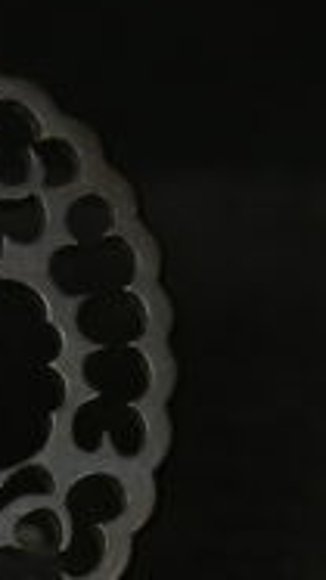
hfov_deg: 4.5
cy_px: 385
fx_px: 4170
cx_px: -127
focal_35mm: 271
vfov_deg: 8.0
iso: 3200
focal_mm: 105
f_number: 9
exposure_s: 1/125
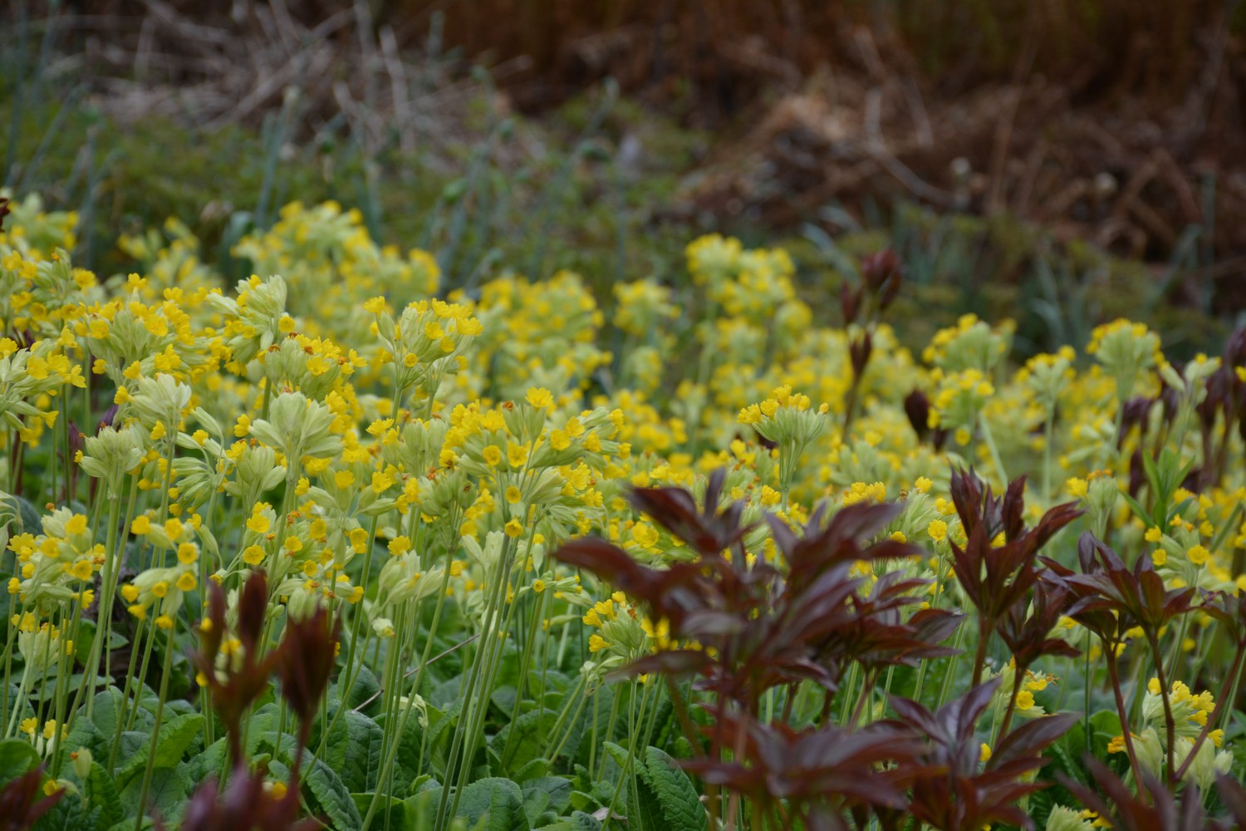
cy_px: 416
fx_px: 3634
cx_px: 623
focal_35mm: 105
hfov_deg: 19.5
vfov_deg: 13.0
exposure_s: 1/200
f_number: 7.1
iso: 200
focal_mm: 70
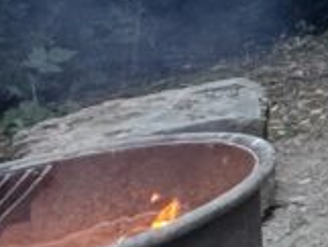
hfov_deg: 13.0
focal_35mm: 89
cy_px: -178
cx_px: 878
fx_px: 844
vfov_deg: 14.8
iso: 320
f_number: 2.2
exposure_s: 1/88
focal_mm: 2.22
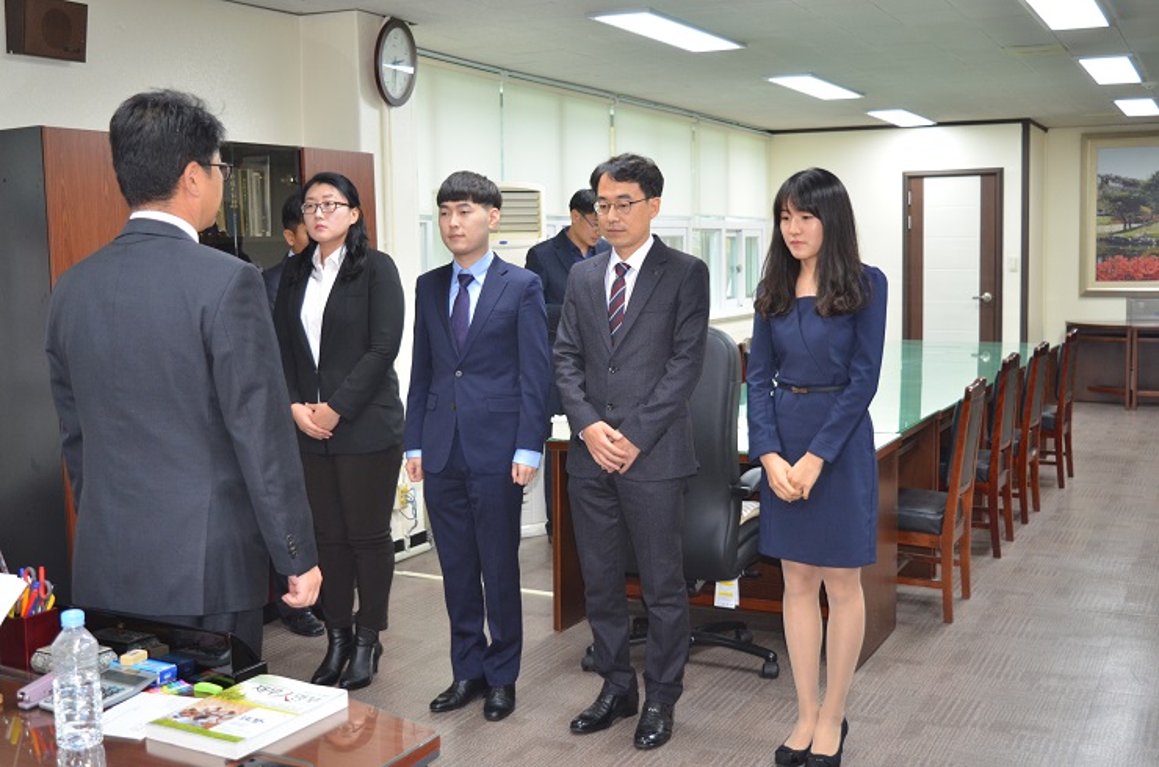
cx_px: 580
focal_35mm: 40
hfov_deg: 48.0
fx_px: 1301
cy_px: 384
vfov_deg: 32.9
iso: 640
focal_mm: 27
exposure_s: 1/60
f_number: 4
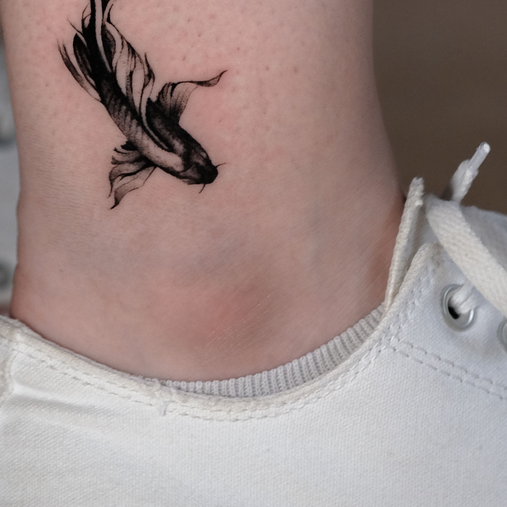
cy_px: -107
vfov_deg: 5.4
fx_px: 5385
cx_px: 240
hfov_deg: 5.4
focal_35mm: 325
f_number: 4
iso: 1250
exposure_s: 1/160
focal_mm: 80
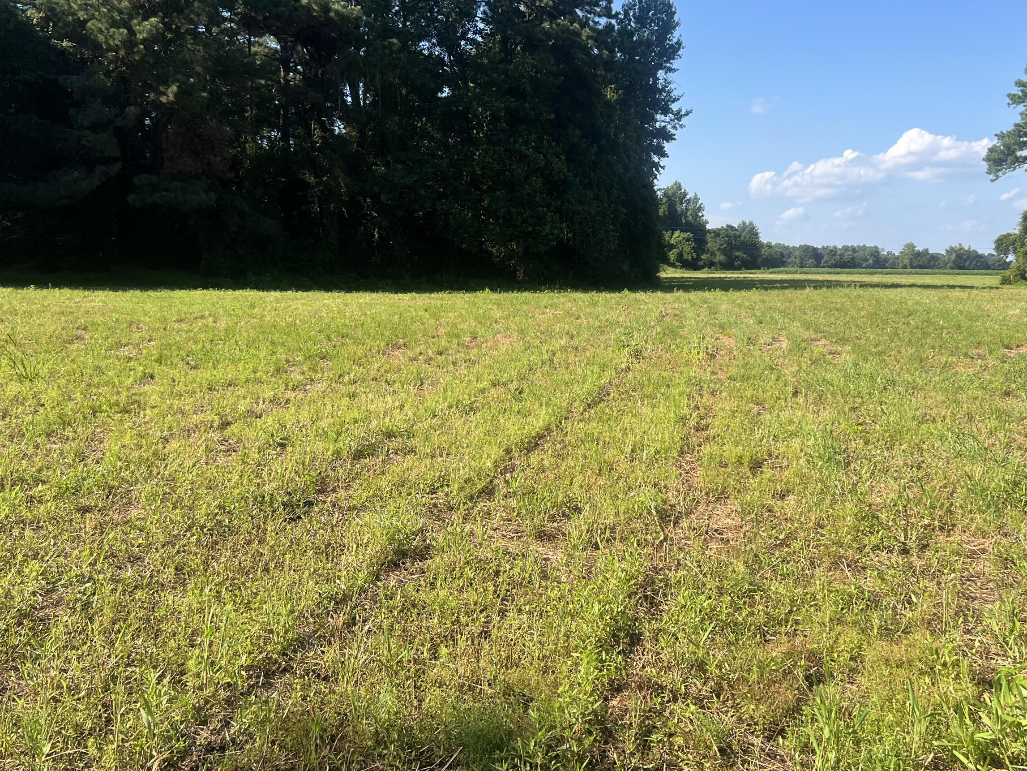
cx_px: 583
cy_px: 383
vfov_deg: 41.8
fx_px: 1009
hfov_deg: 53.8
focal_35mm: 34
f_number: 1.5
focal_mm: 5.7
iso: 50
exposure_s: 1/2123
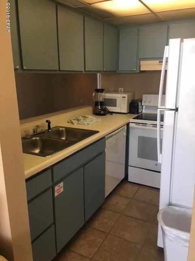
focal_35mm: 29
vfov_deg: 61.7
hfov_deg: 48.2
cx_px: 98
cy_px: 130
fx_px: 218
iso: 40
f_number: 2.2
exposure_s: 1/30
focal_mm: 4.15
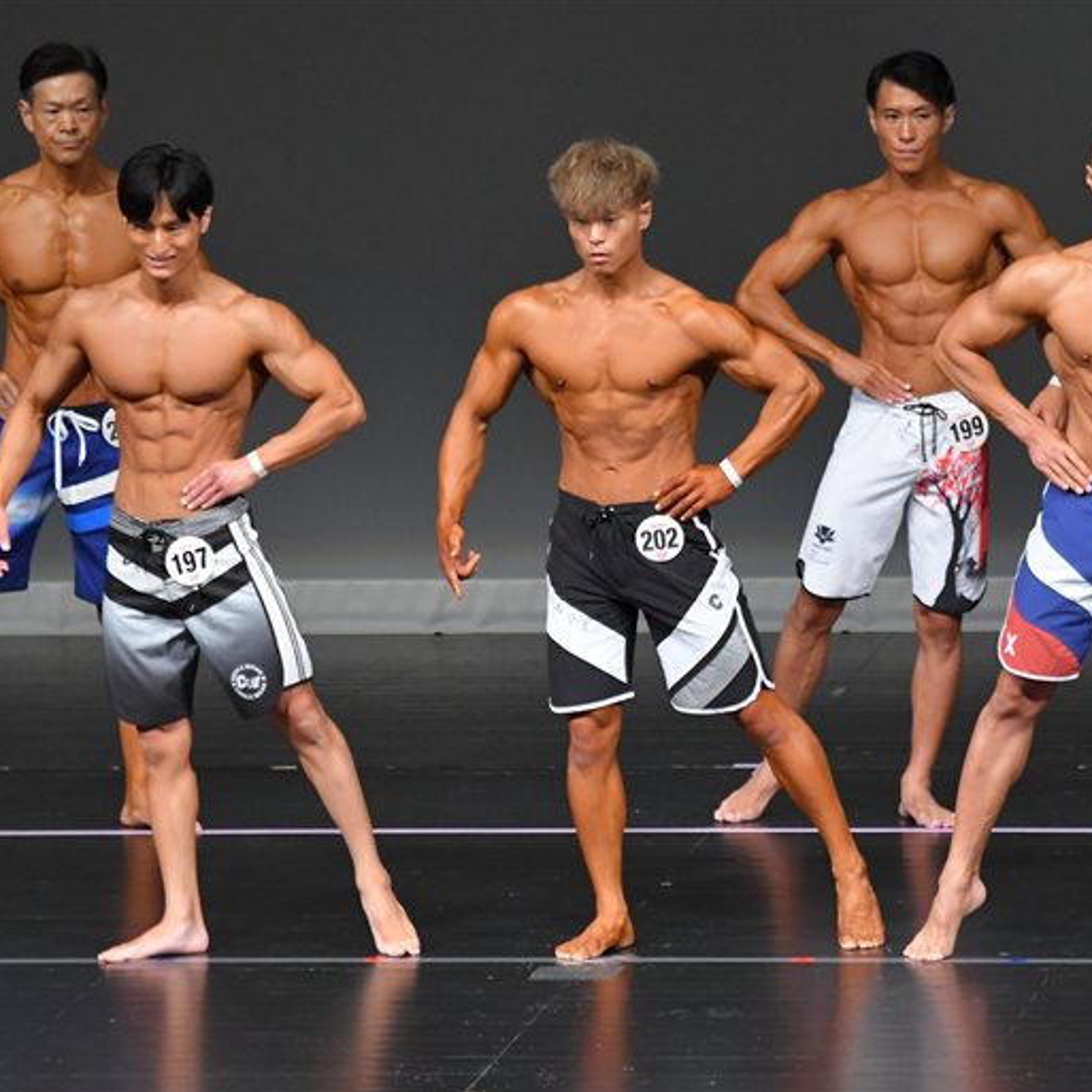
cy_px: 547
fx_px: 13741
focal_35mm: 385
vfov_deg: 4.6
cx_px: 680
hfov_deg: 4.6
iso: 4000
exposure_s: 1/400
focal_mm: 200
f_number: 5.6
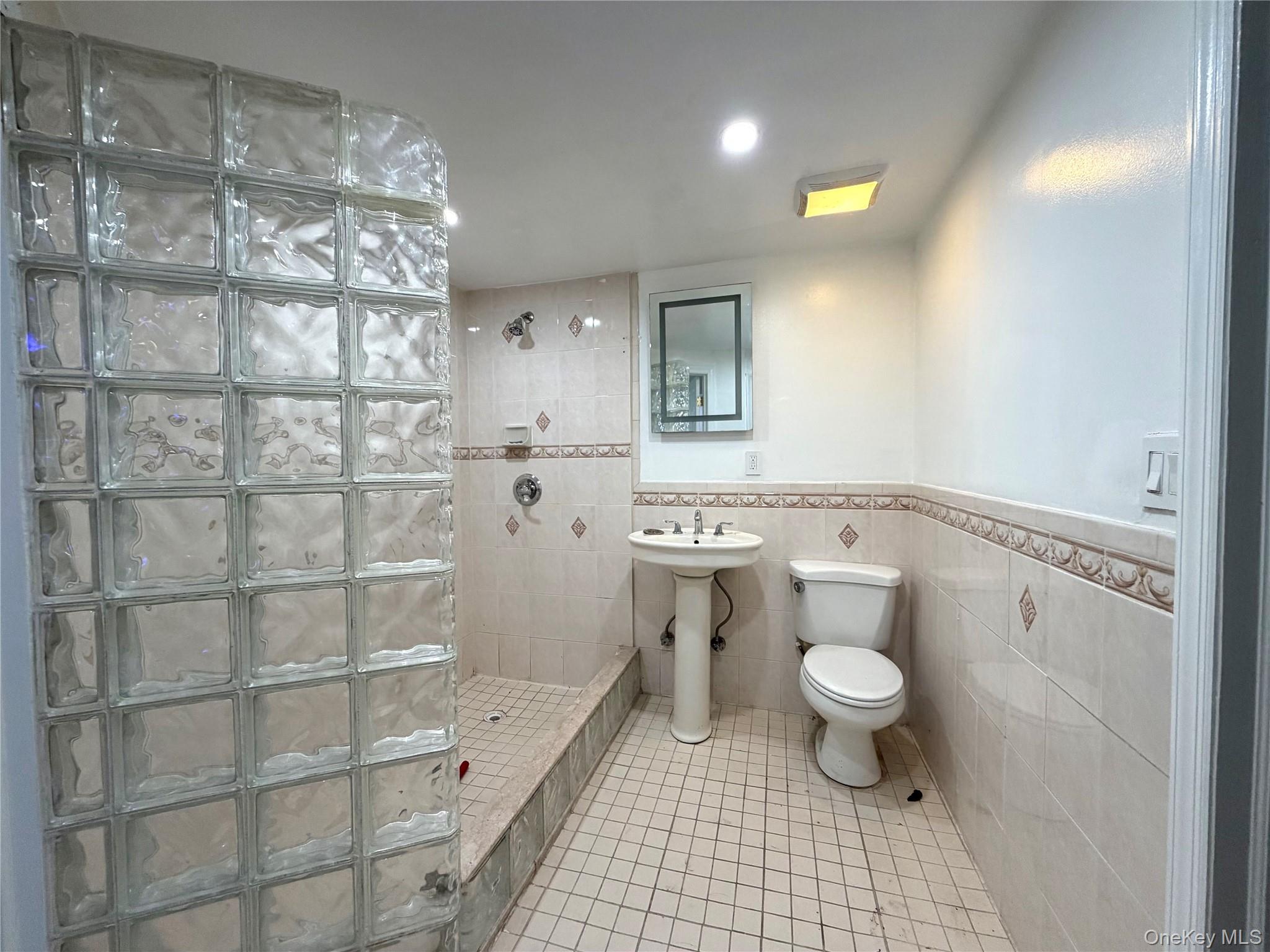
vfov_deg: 85.7
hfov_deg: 102.1
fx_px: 514
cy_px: 476
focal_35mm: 14
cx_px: 635
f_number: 2.2
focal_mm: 2.22
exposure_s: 1/120
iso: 160
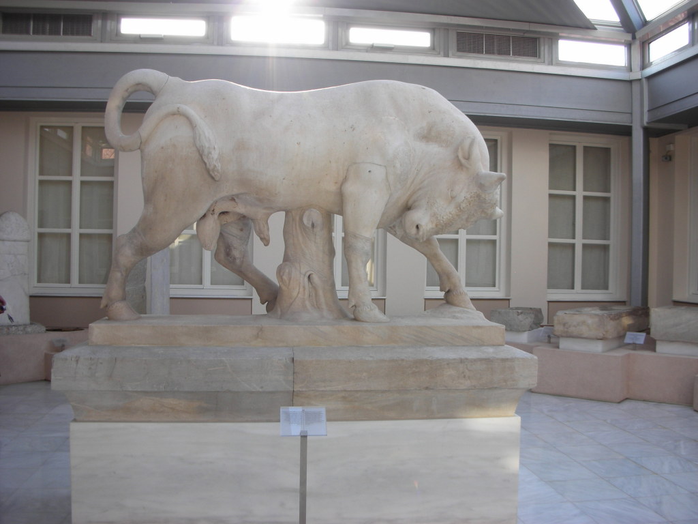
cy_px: 262
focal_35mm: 35
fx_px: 706
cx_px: 349
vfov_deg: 40.7
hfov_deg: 52.6
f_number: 3
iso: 50
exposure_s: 1/60.5
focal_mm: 5.8
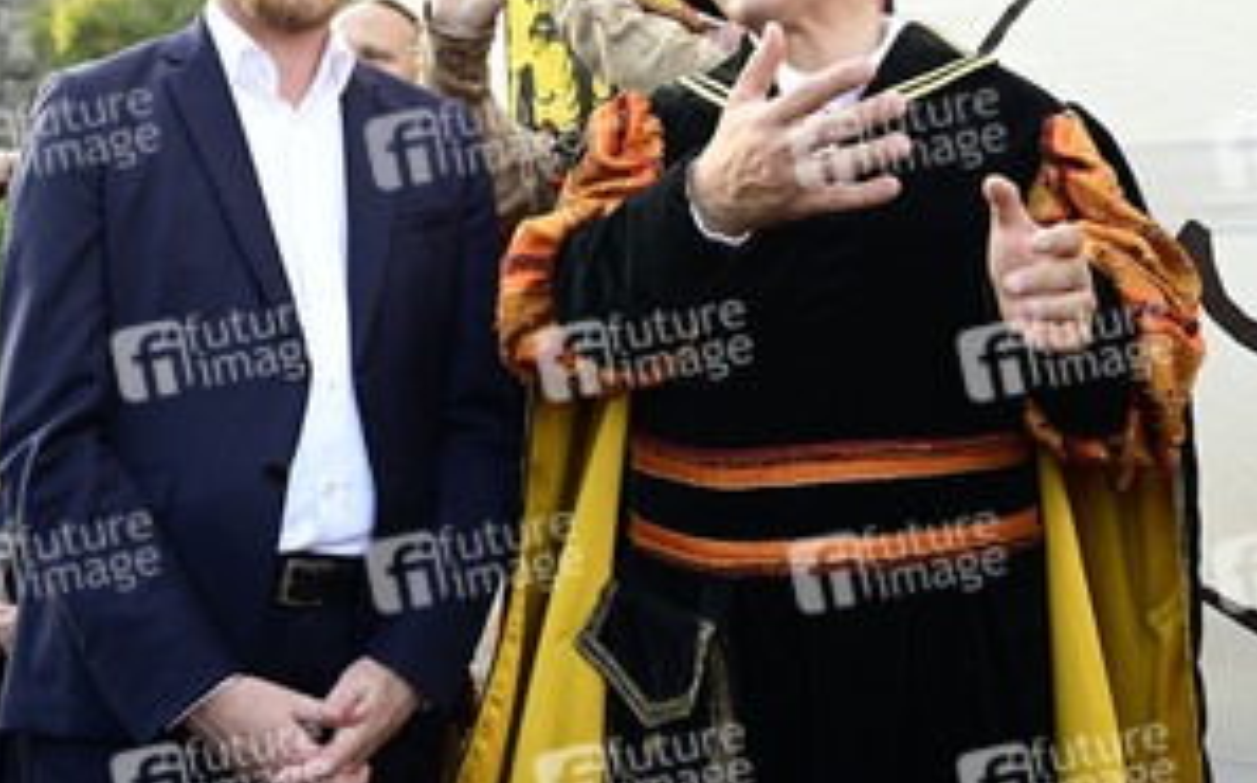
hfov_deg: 41.2
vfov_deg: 26.2
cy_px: 245
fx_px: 1669
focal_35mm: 49
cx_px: 531
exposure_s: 1/320
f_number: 4
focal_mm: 31.5
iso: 400
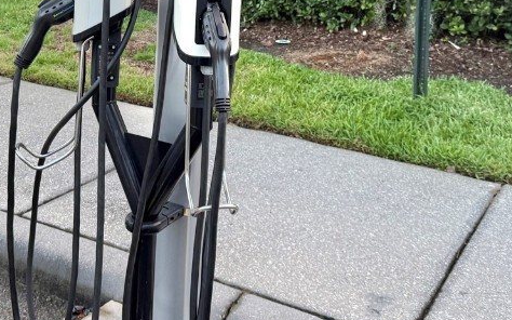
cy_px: -14
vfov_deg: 22.5
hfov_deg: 36.8
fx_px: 767
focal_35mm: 55
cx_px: 210
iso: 160
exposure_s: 1/121
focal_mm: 6.76
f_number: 1.78
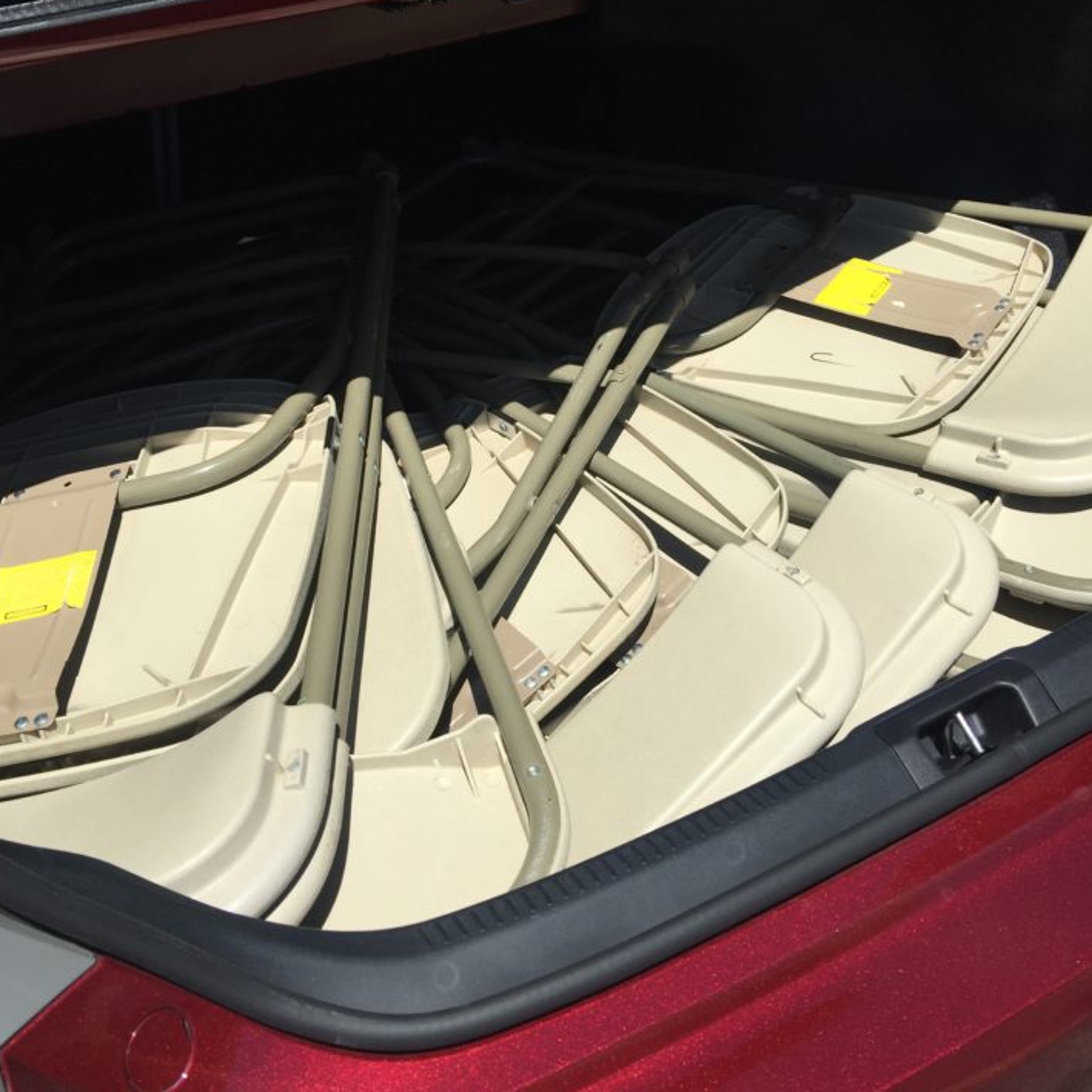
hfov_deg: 44.9
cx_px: 507
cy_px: 451
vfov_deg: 44.7
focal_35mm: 37
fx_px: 1321
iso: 32
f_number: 2.2
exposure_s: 1/3049
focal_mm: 4.15
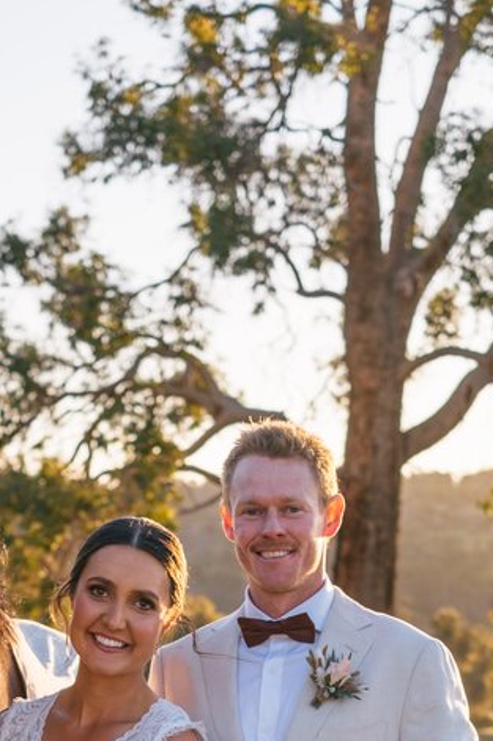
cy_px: 787
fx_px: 2323
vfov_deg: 17.6
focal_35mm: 113
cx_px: 123
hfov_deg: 12.1
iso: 160
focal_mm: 35
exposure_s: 1/800
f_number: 2.8
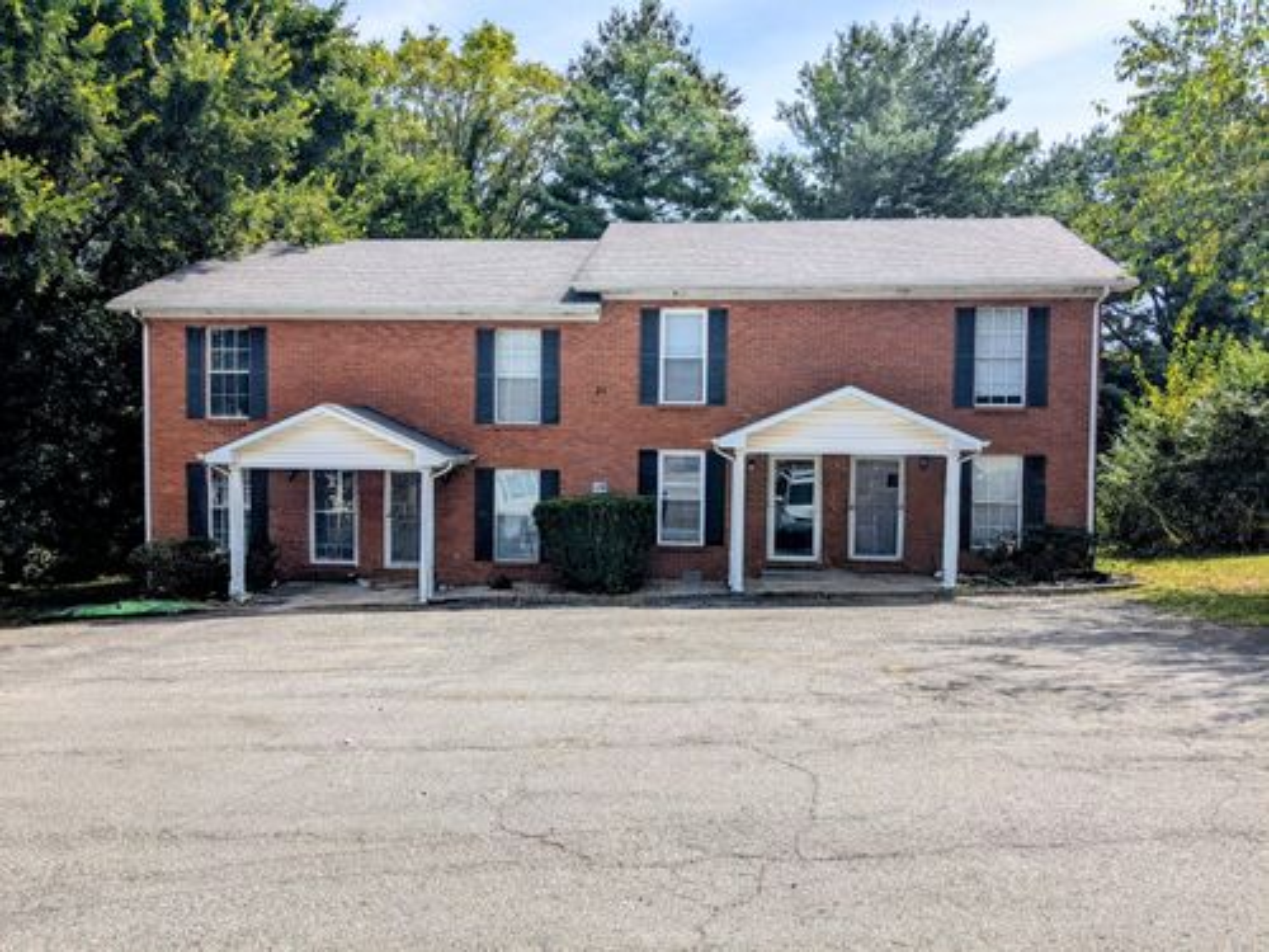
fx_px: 990
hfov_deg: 65.3
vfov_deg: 51.4
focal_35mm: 27
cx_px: 634
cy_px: 476
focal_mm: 4.38
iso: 43
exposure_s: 1/2597
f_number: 1.73
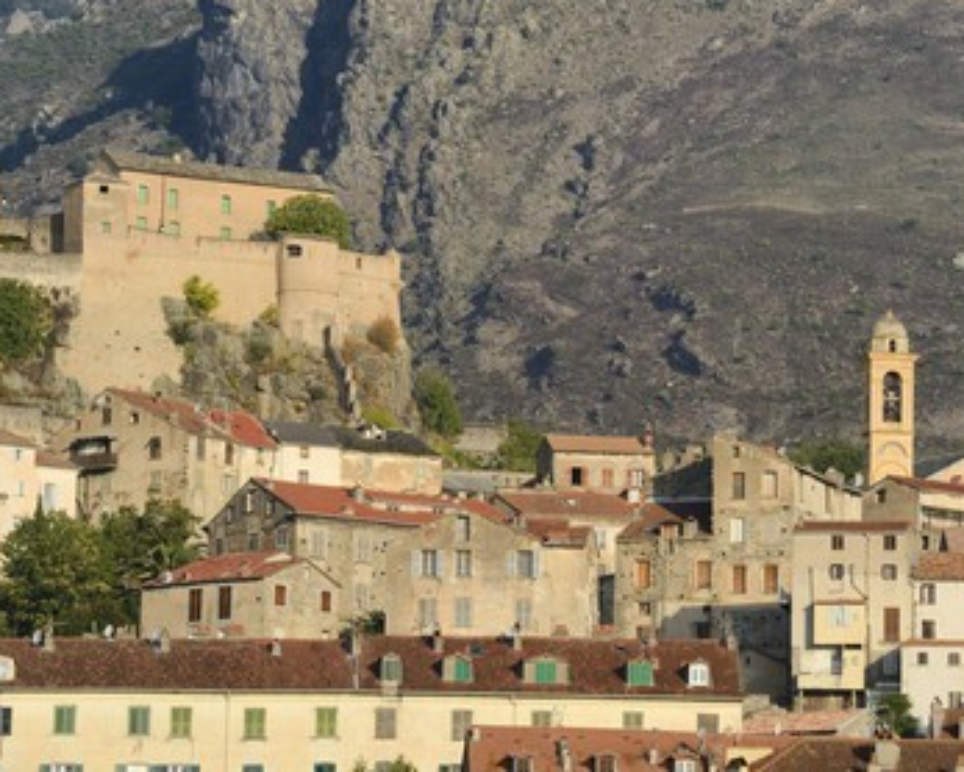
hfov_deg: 9.2
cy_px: 386
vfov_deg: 7.4
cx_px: 556
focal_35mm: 210
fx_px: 5995
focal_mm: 185
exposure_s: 1/200
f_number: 14
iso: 200
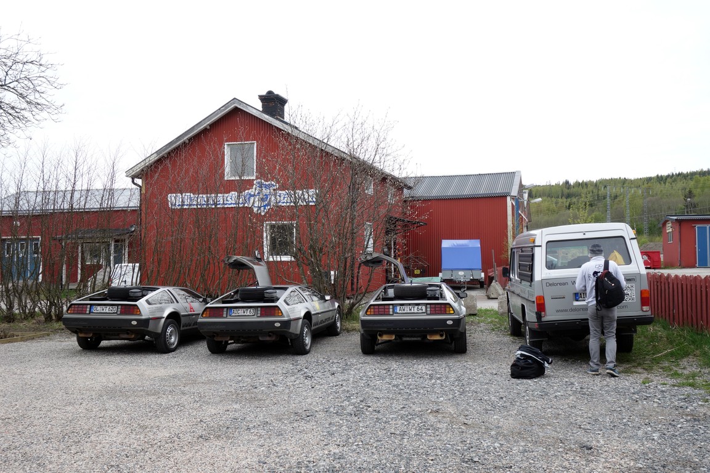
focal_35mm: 34
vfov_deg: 38.9
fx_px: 671
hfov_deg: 55.8
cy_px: 236
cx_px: 355
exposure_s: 1/125
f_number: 5.6
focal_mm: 12.78
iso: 125
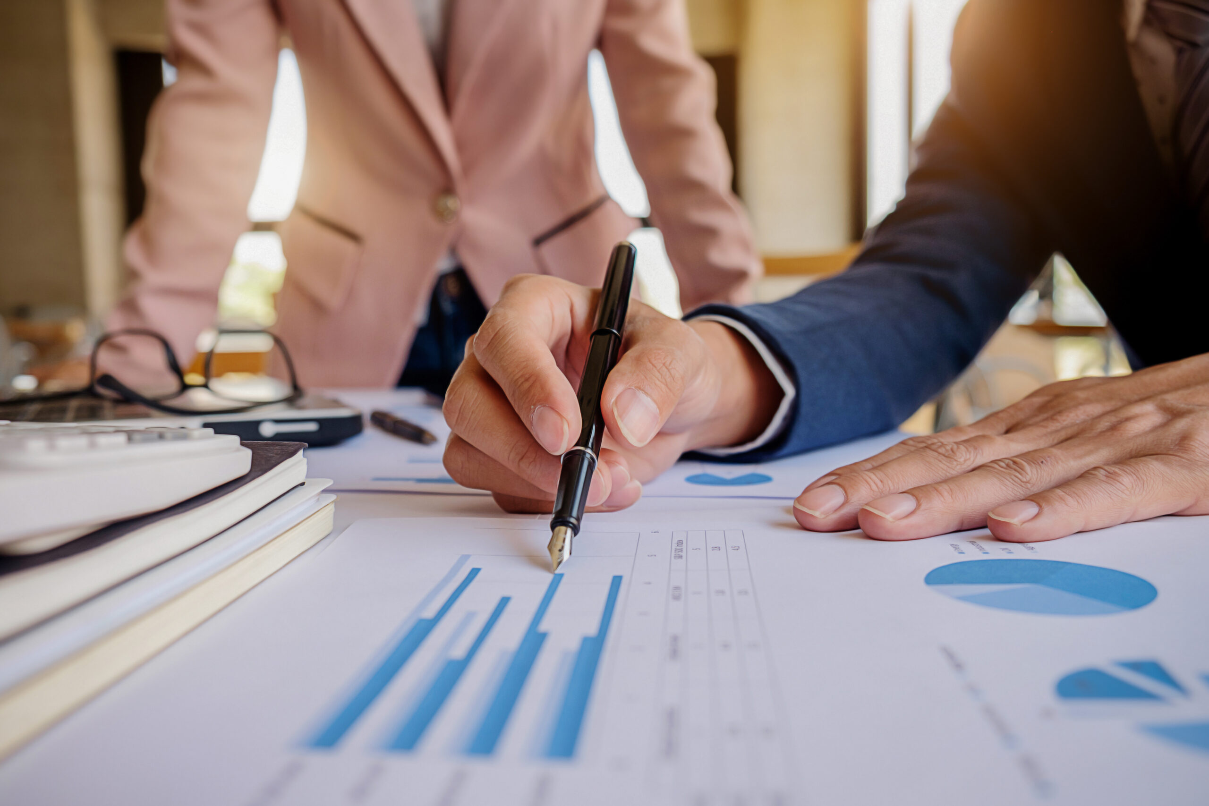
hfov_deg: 63.7
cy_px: 403
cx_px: 604
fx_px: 974
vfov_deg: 45.0
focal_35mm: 29
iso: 400
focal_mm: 19.6
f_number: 3.6
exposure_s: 1/125
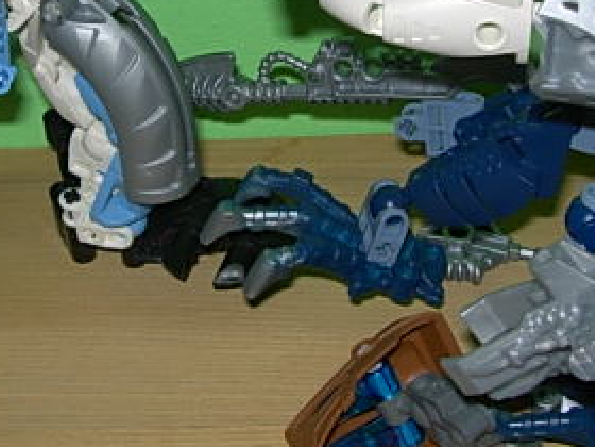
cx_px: 246
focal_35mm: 87
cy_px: 123
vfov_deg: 16.9
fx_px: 1495
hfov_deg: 22.5
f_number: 4.8
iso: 79
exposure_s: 1/64
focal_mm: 7.8
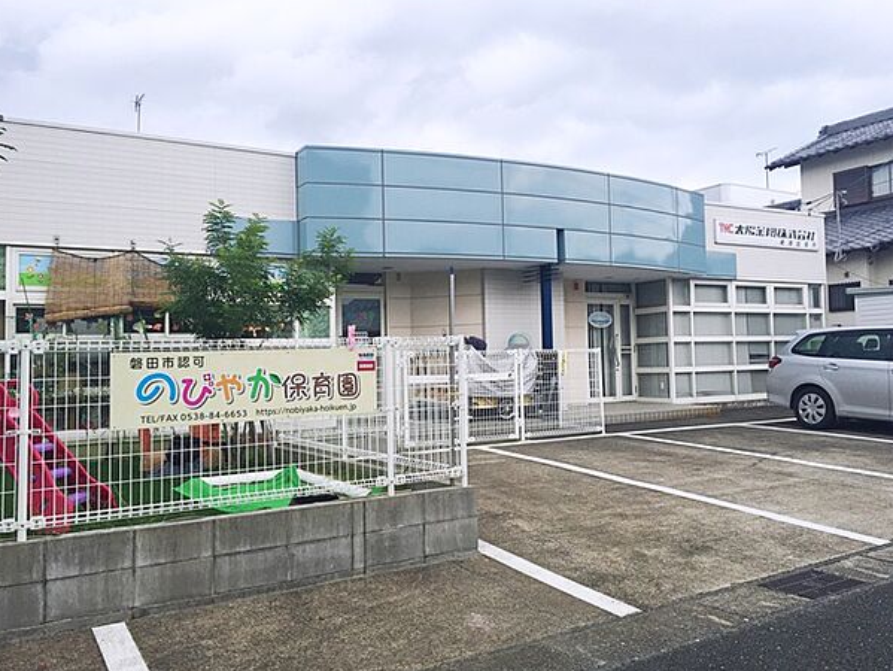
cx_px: 453
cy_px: 332
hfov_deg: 59.9
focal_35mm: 30
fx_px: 774
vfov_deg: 46.8
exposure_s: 1/860
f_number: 2.2
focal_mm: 4.15
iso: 32
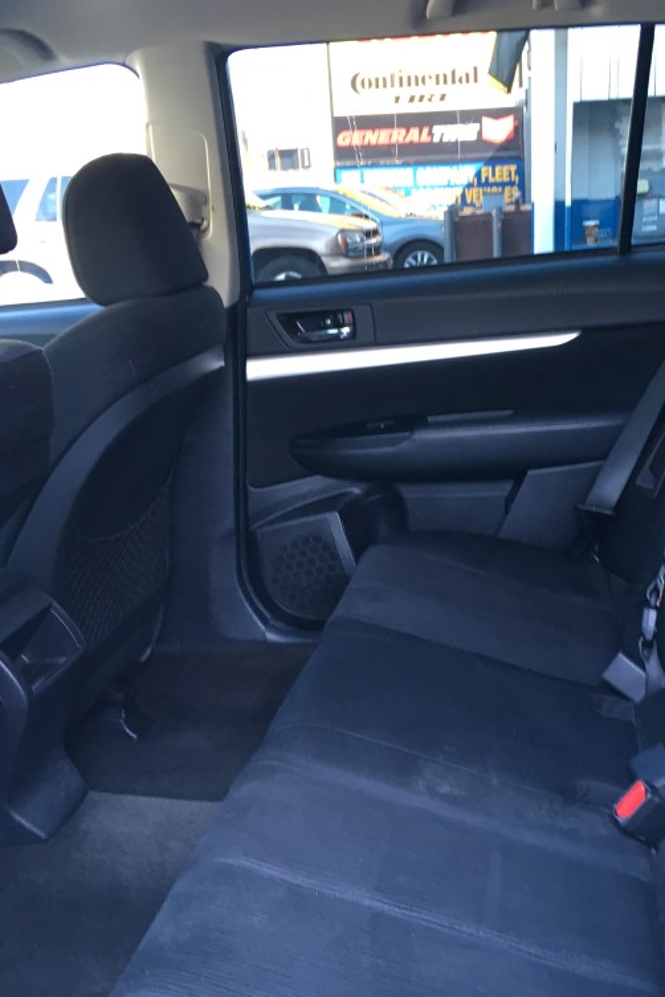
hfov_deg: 32.5
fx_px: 1136
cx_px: 416
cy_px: 490
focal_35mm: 41
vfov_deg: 47.4
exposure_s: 1/30
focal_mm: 4.15
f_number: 2.2
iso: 50
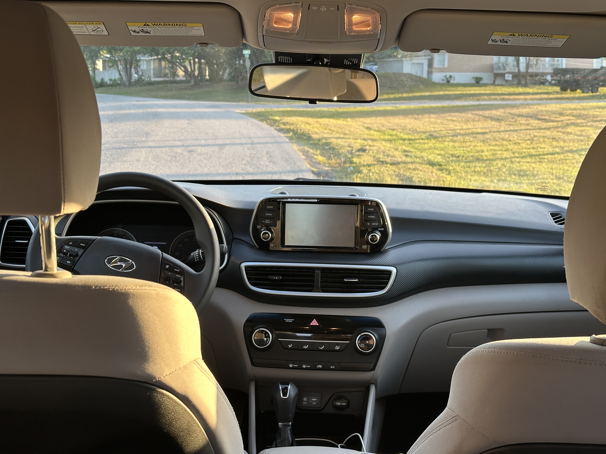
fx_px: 840
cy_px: 227
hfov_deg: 39.7
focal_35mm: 48
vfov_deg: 30.3
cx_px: 303
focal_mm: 6.86
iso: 50
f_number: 1.78
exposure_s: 1/121
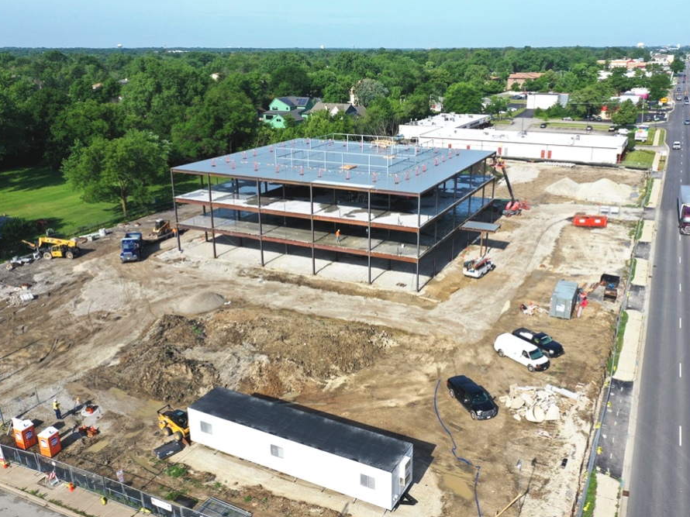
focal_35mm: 31
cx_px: 366
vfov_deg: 45.4
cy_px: 263
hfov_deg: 58.3
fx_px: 618
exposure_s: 1/500
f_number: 5.6
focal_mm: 10.26
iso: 100
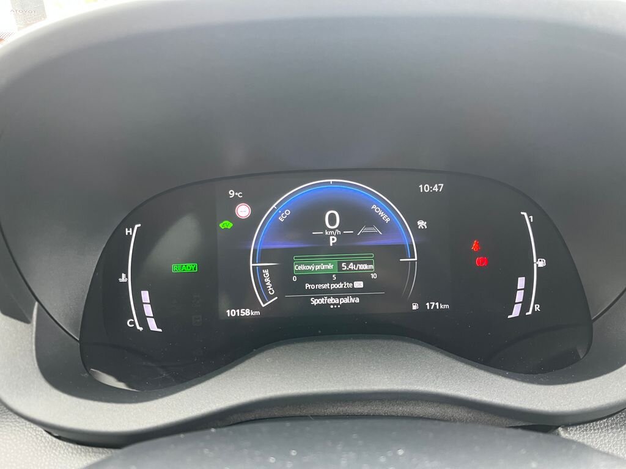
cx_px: 313
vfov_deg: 53.1
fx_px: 470
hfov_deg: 67.3
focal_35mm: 26
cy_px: 234
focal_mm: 5.1
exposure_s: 1/60
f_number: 1.6
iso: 160
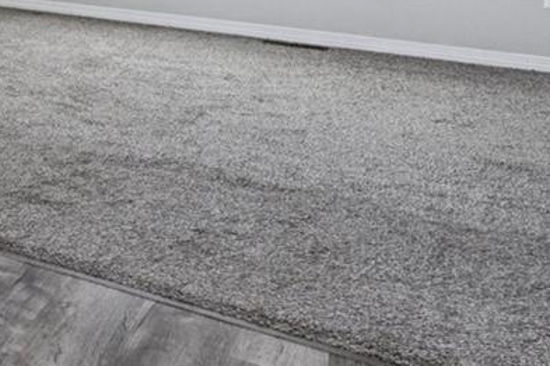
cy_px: -163
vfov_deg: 20.7
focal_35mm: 57
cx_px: -452
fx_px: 871
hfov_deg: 21.6
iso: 100
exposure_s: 1/10
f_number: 9
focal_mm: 14
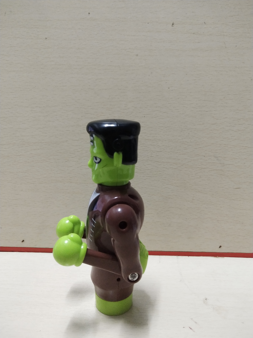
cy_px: 169
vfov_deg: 60.0
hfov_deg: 46.8
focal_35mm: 30
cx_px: 126
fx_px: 292
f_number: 1.8
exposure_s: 1/20
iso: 650
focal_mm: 3.95
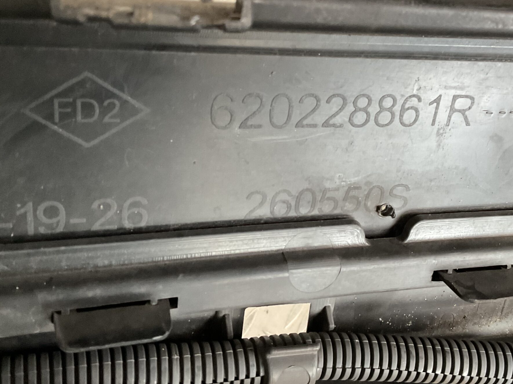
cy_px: 167
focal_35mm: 42
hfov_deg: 44.6
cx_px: 306
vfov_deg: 34.3
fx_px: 622
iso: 250
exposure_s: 1/40
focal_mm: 3
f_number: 1.8
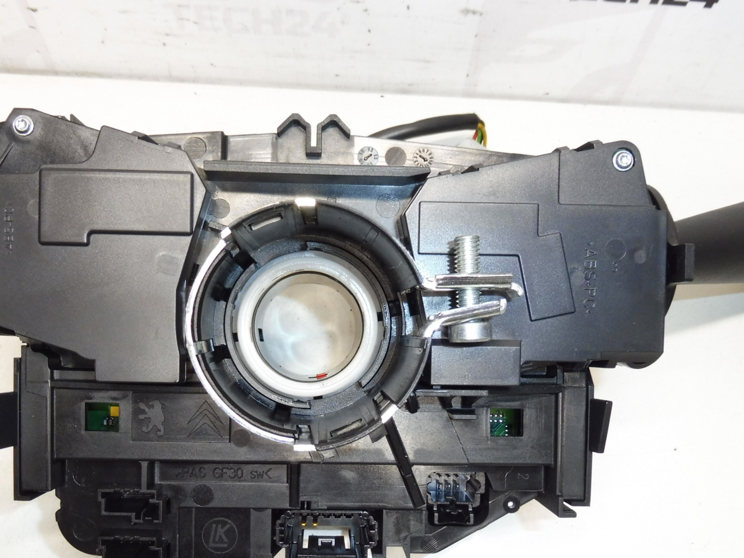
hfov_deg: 56.7
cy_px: 347
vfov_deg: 43.8
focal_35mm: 32
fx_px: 688
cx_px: 342
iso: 200
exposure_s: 1/60
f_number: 3.5
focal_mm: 4.3
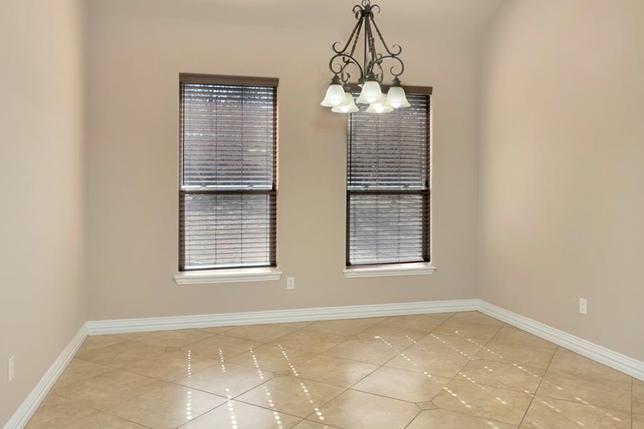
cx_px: 321
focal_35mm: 28
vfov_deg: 46.3
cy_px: 191
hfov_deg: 65.5
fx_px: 501
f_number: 8
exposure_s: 1/60
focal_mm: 16
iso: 1600
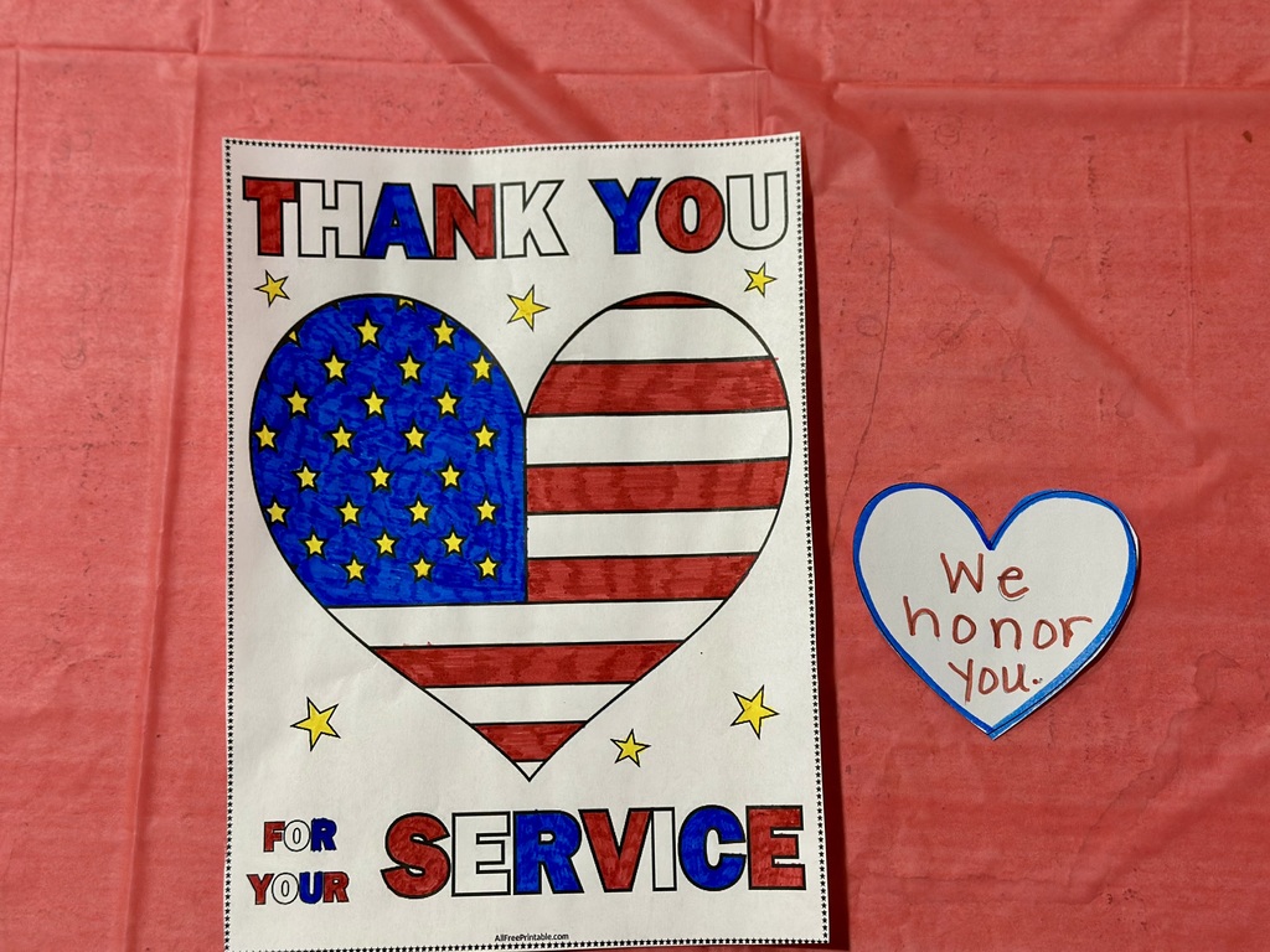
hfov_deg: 39.7
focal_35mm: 48
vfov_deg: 30.3
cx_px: 635
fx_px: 1761
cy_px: 476
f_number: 1.78
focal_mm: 6.86
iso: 160
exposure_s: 1/60
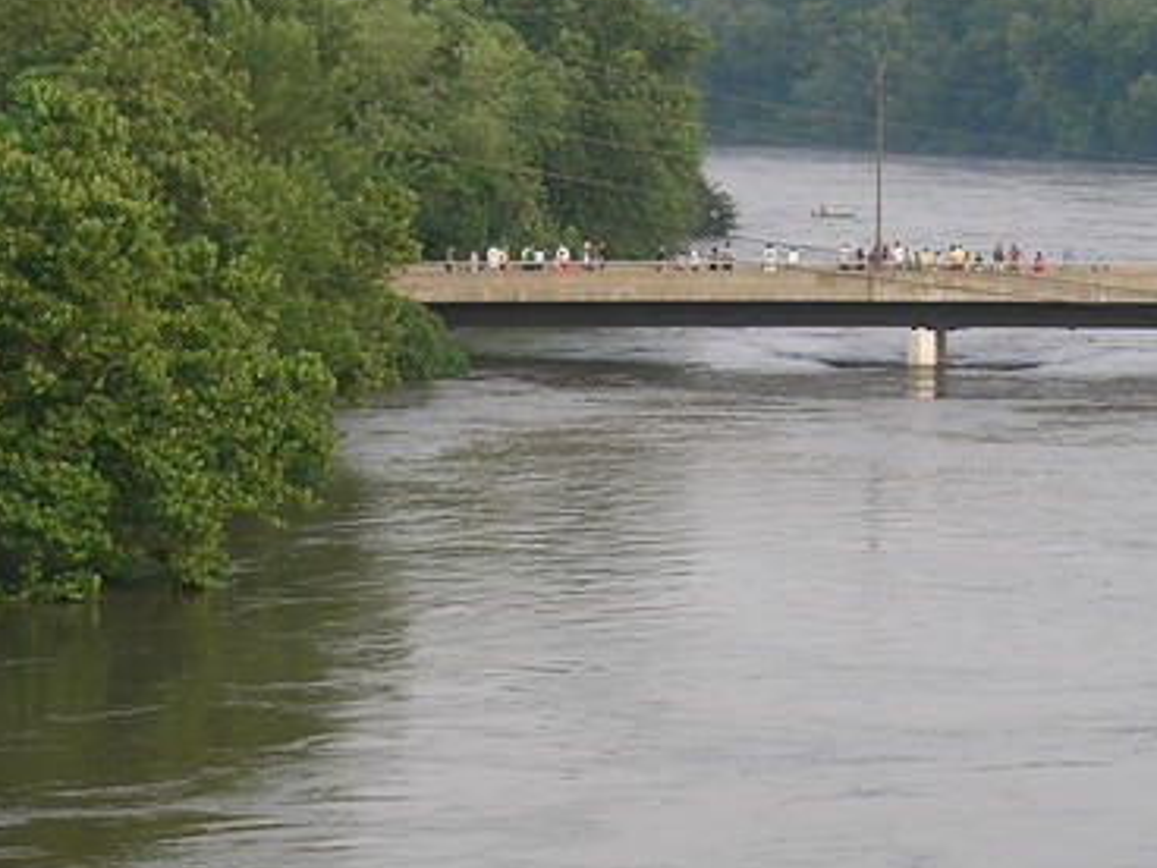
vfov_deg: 7.4
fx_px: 6752
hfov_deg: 9.8
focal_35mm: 202
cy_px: 453
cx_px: 887
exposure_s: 1/62
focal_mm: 24
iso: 50
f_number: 5.2
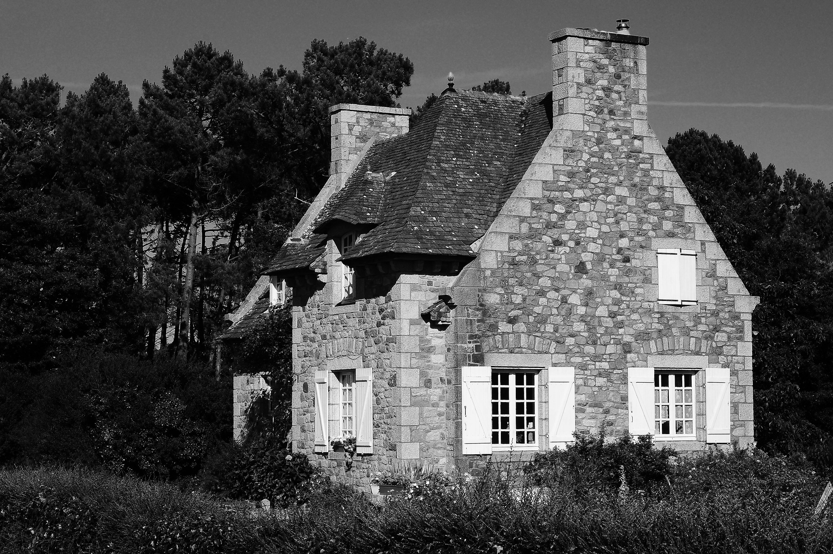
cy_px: 277
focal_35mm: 75
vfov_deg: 18.1
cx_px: 416
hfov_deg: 27.0
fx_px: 1733
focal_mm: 50
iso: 200
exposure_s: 1/250
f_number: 14
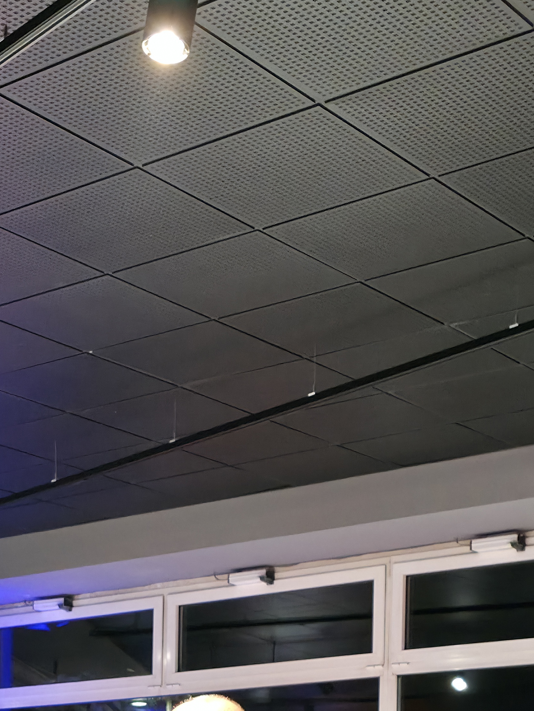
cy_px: 930
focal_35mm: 84
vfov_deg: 21.1
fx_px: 1727
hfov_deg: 17.3
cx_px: 26
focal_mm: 6.3
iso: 250
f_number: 1.7
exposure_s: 1/50
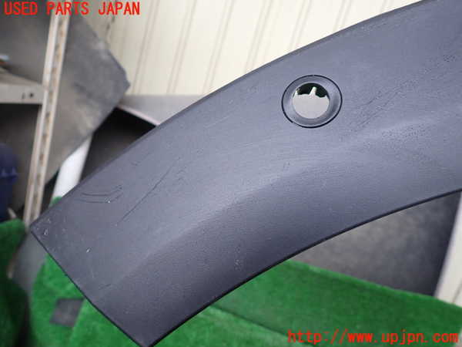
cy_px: 174
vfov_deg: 54.9
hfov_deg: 69.4
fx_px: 334
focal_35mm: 25
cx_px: 231
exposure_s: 1/50
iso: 200
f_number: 2
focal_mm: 4.5
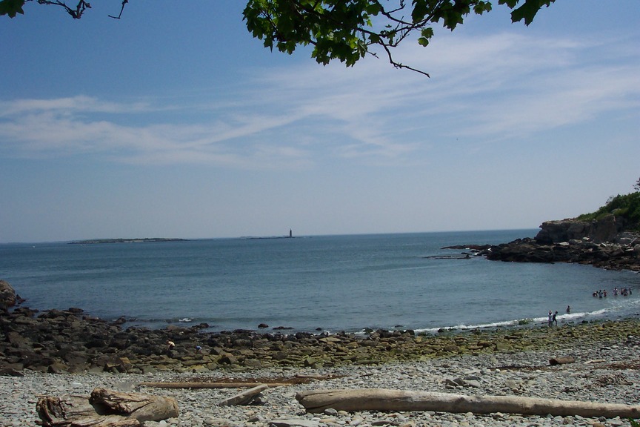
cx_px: 320
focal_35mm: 38
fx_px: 676
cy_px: 214
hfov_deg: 50.7
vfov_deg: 35.1
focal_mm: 8
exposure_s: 1/1000
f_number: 4.8
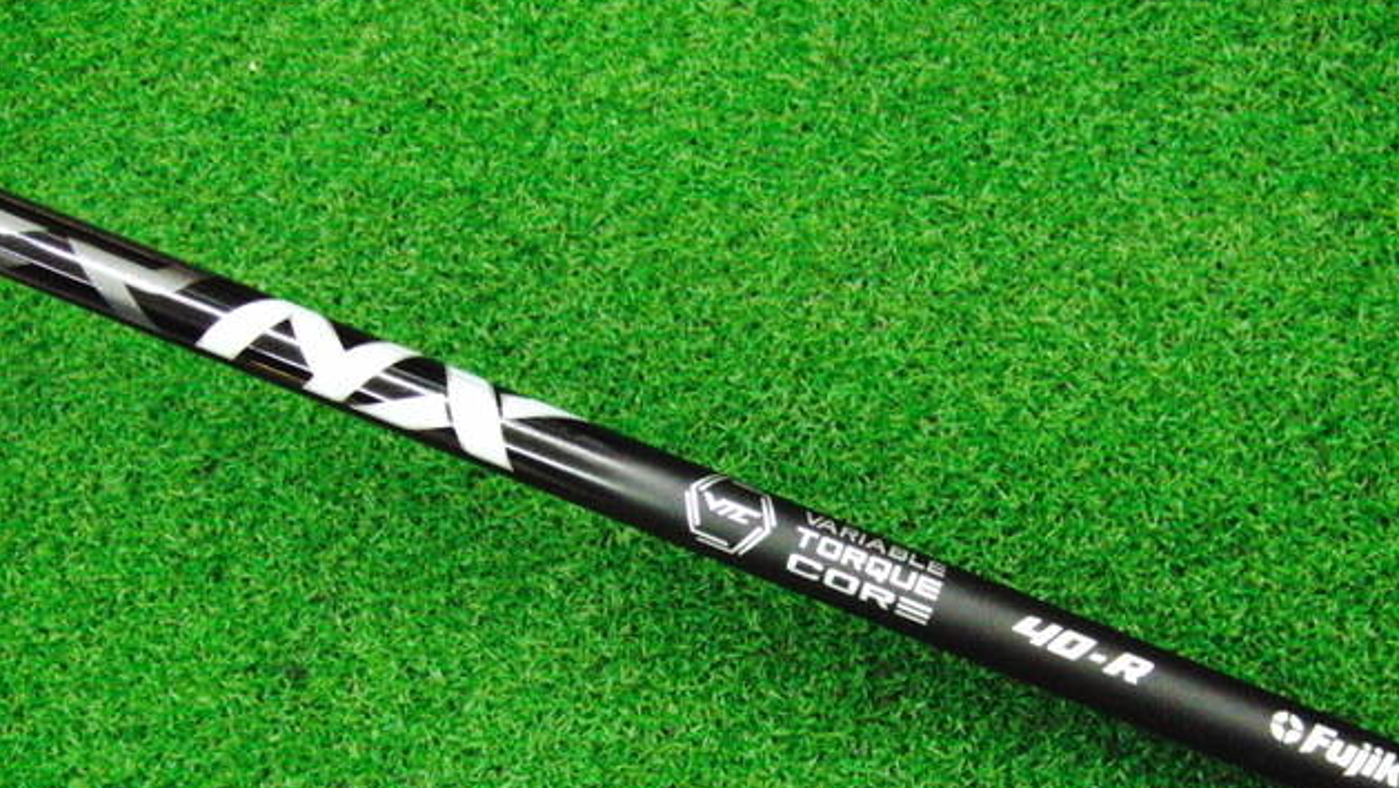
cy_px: 519
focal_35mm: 41
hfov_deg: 49.4
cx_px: 710
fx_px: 1521
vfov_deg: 28.8
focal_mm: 6.42
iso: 3200
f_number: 3.6
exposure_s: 1/200
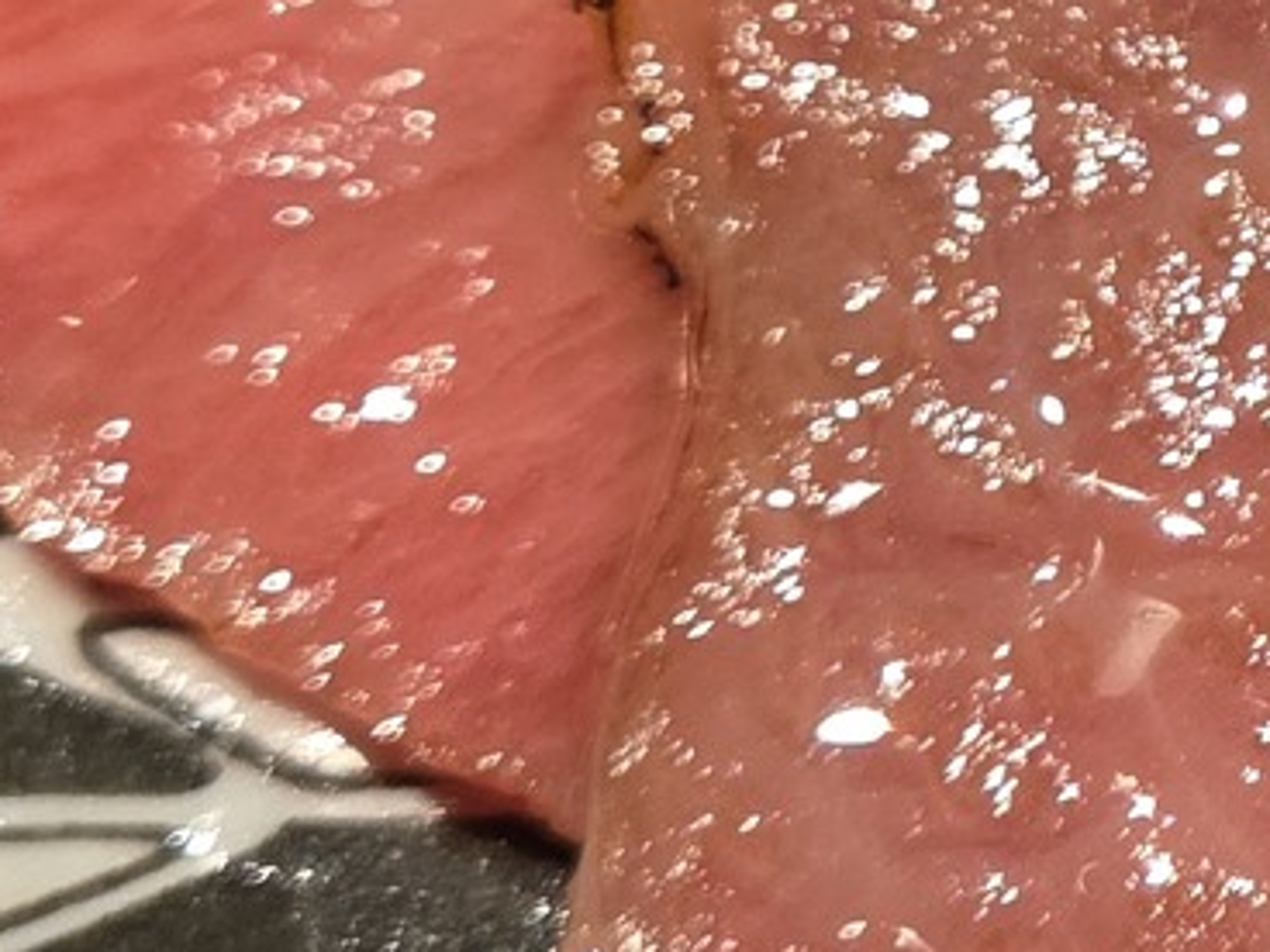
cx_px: 1977
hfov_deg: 14.6
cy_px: -66
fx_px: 4586
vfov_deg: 11.7
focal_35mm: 125
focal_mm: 5.4
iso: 200
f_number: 1.8
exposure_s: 1/100
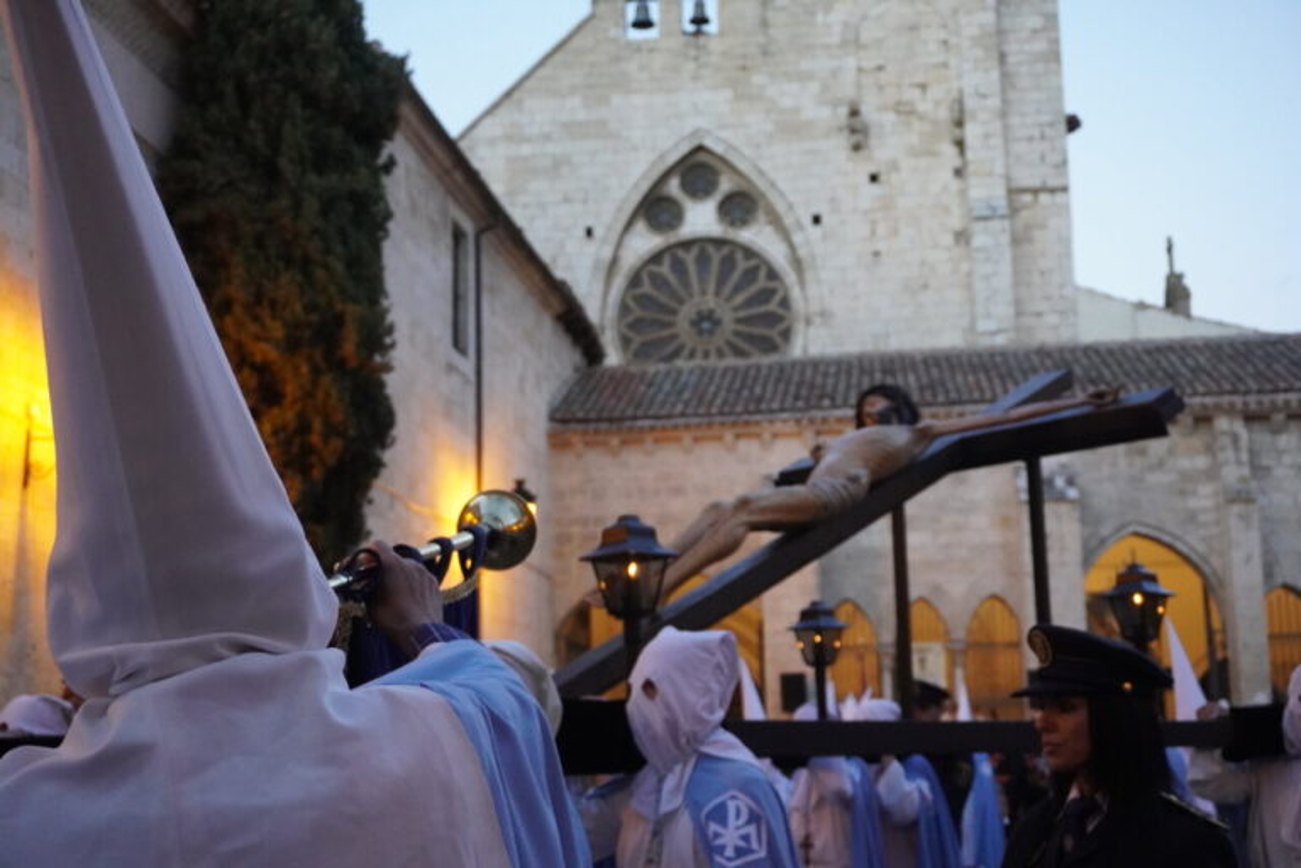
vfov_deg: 28.1
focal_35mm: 48
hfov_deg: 41.1
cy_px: 434
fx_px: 1735
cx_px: 650
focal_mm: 32
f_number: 5
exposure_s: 1/160
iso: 4000
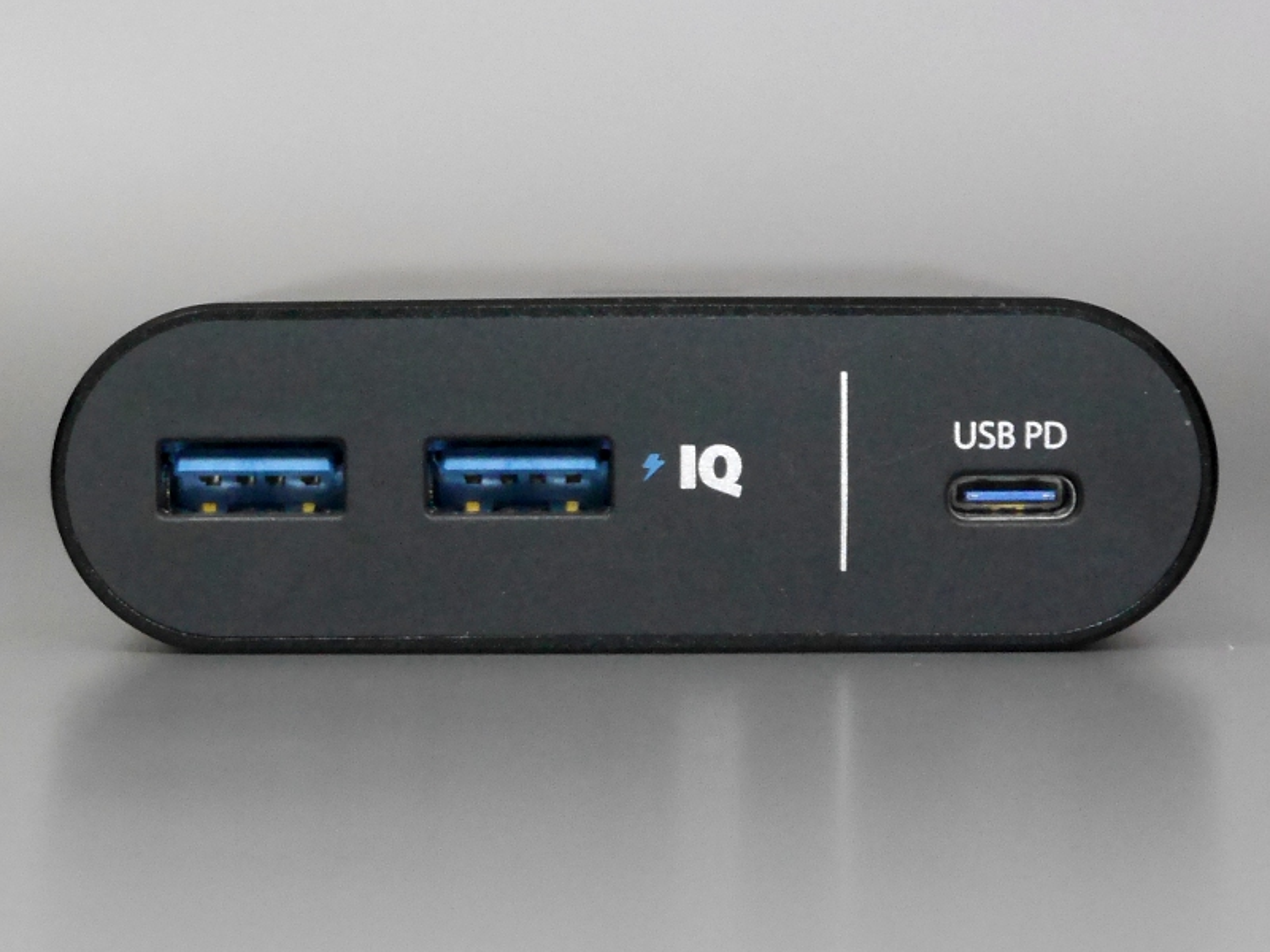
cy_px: 476
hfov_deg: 31.2
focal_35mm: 62
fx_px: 2275
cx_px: 635
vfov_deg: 23.7
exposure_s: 1/60
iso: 1250
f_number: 5.5
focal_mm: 31
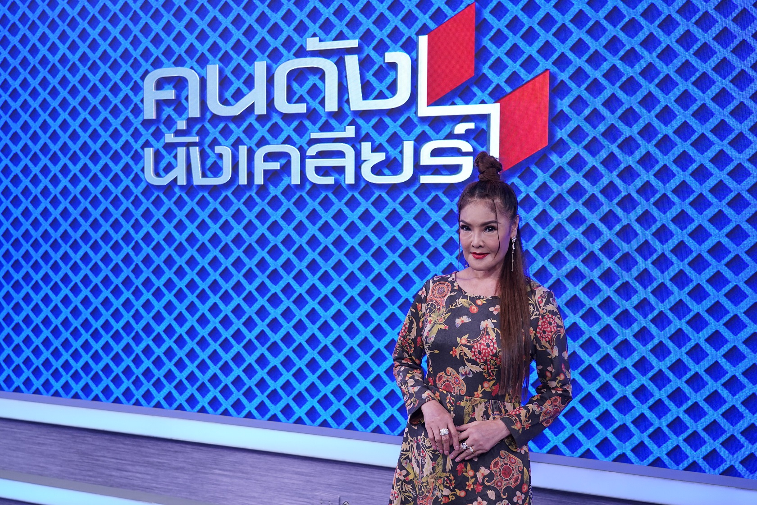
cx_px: 378
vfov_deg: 35.1
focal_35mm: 38
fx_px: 799
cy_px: 252
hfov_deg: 50.7
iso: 1600
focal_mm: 38
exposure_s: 1/160
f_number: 4.5
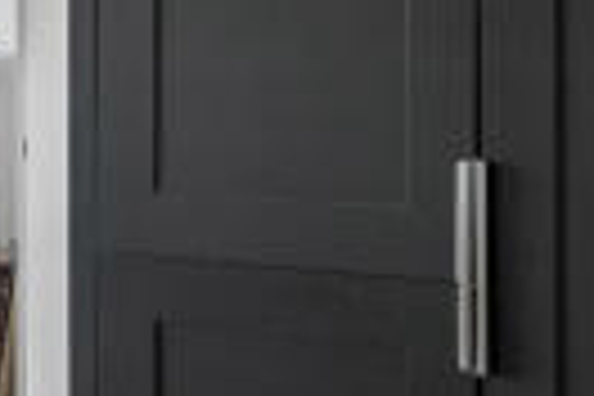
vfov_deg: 10.3
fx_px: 2178
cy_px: 11
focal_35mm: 132
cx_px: -603
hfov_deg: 13.3
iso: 1000
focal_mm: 17
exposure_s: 1/200
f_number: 8
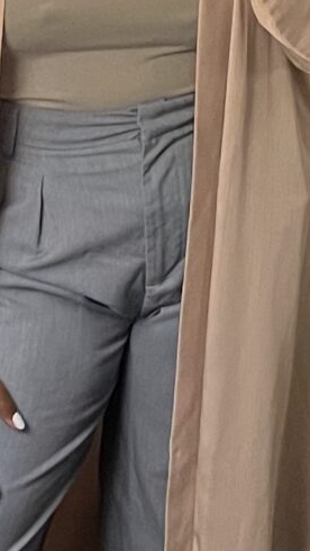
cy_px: 39
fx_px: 2161
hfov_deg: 8.2
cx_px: 271
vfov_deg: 14.4
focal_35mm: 148
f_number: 1.6
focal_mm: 5.1
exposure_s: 1/33
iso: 640
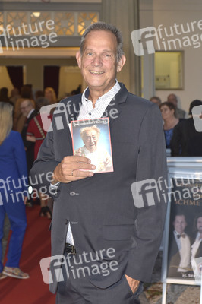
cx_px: 101
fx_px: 590
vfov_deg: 28.9
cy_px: 152
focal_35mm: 70
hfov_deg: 19.4
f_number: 5.6
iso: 640
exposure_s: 1/200
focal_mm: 70
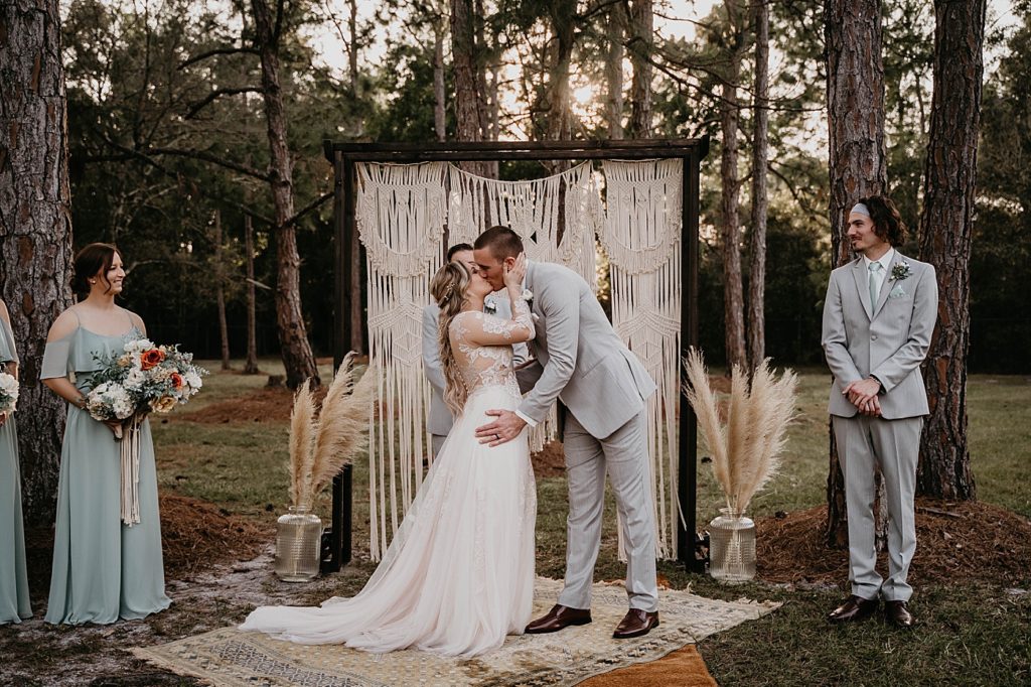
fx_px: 1174
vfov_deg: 32.6
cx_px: 516
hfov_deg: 47.4
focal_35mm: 41
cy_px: 344
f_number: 2.8
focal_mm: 41
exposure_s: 1/320
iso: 200
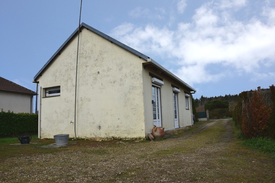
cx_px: 138
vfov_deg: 25.7
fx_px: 401
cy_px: 92
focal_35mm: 52
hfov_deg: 37.9
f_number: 11
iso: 280
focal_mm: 35
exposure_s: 1/500
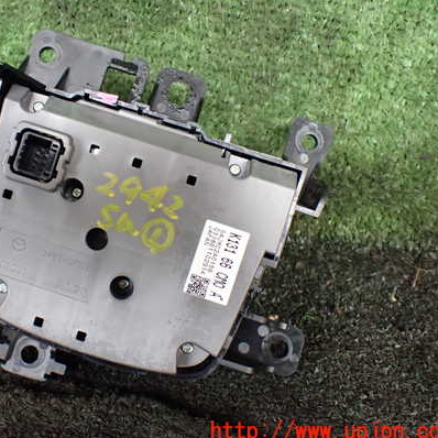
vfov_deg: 41.8
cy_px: 198
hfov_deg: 41.0
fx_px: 573
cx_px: 129
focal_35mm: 40
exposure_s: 1/125
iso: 500
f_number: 2.3
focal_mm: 5.4
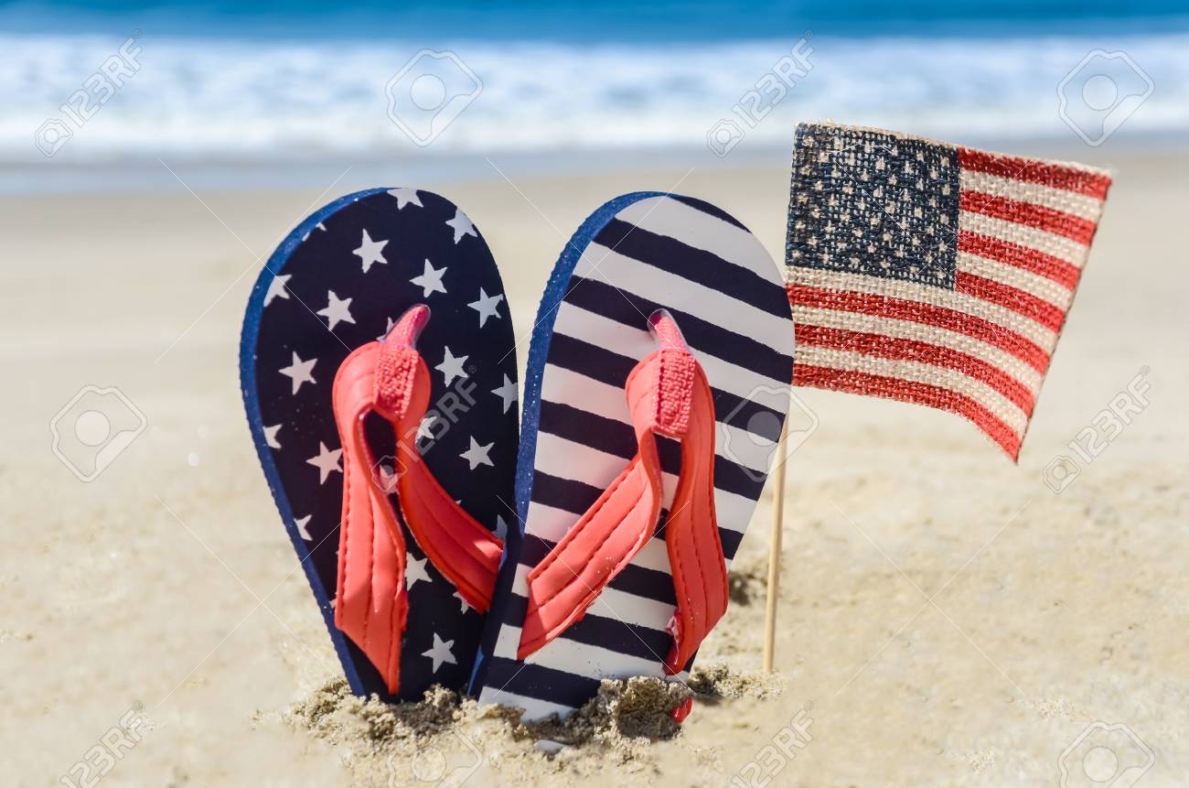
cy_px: 394
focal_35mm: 52
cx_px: 594
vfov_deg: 25.6
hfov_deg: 37.9
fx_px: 1730
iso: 200
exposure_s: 1/2000
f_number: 4.5
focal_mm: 35
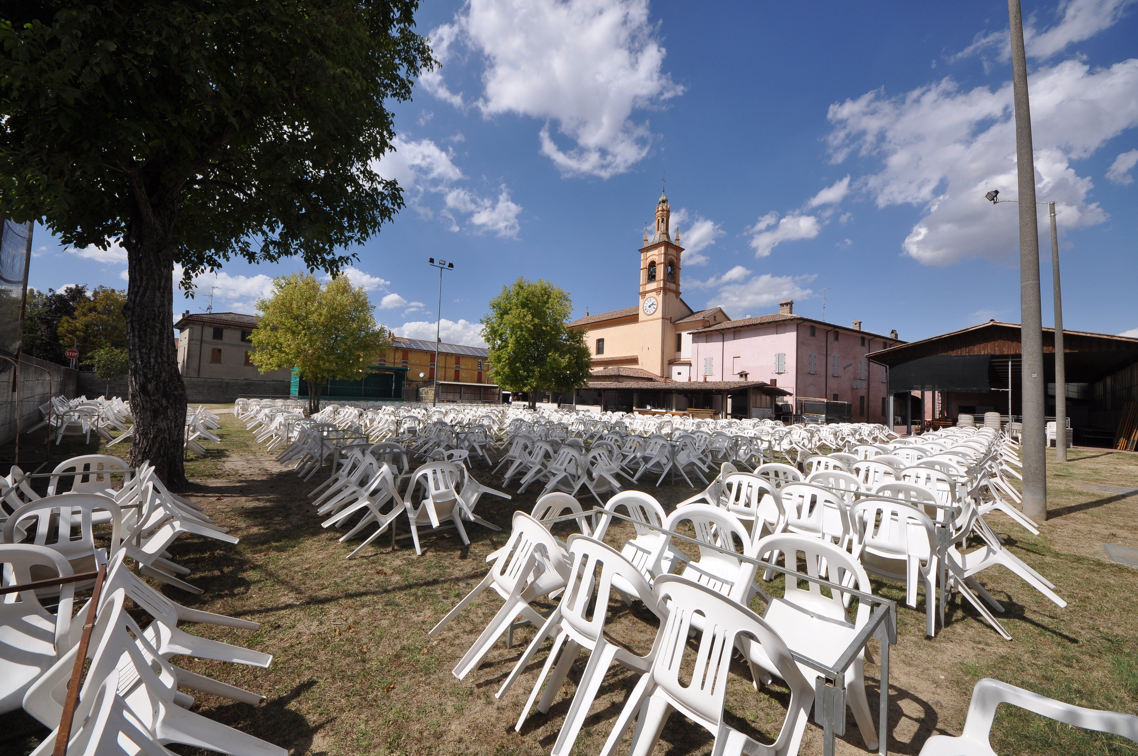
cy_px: 378
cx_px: 569
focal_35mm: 12
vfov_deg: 89.9
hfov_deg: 112.7
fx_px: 379
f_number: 11
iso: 200
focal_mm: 8
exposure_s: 1/500
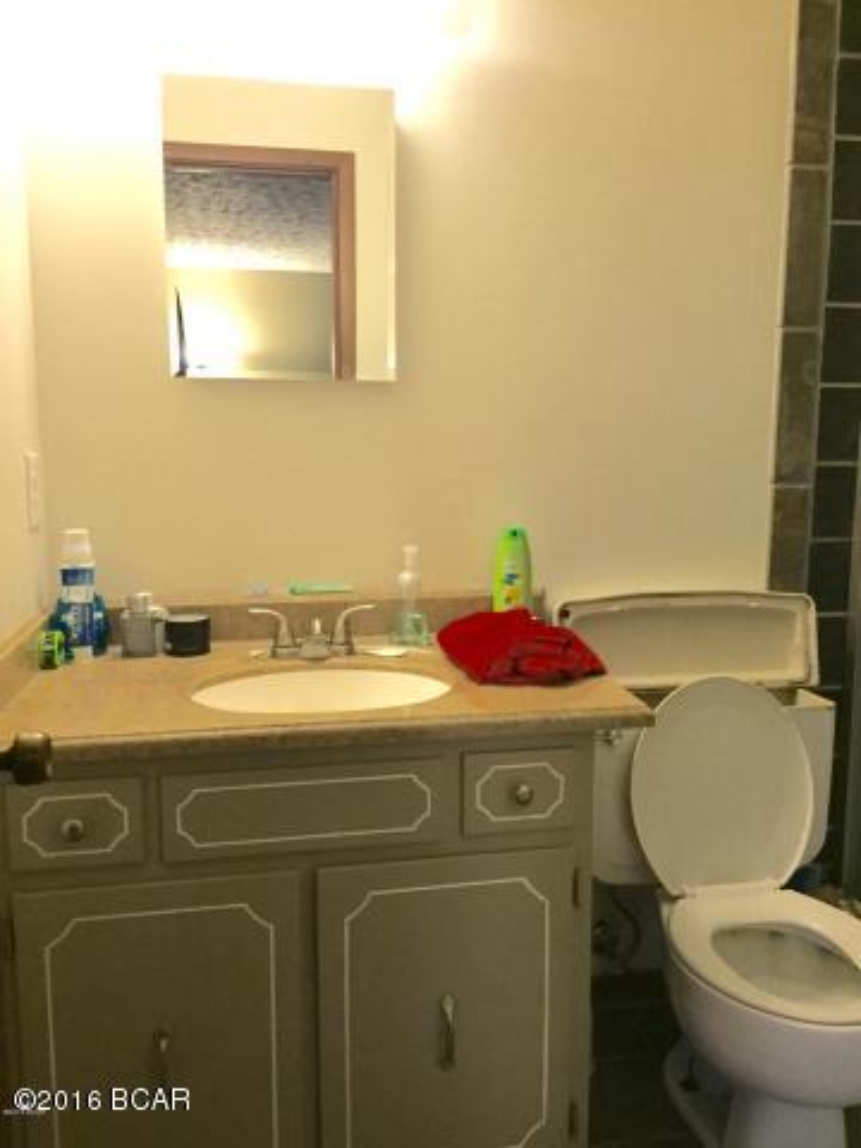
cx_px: 430
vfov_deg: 61.7
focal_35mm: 29
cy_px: 574
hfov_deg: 48.2
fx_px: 962
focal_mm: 4.15
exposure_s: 1/30
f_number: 2.2
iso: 200
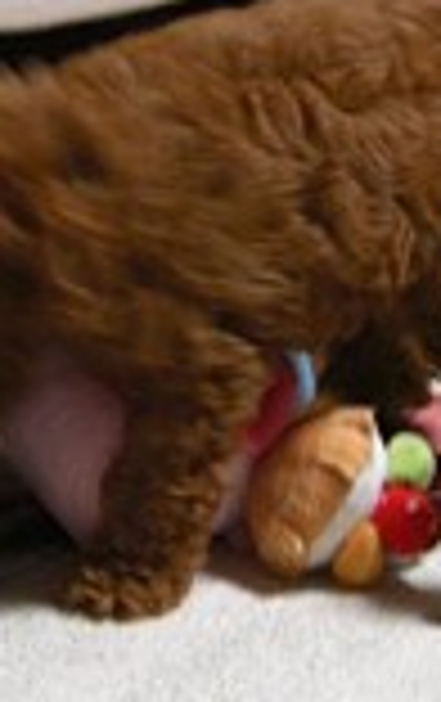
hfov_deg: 11.3
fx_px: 2222
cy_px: 396
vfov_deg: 17.9
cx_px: 72
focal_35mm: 116
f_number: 2.8
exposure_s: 1/10
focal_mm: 7.9
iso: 200
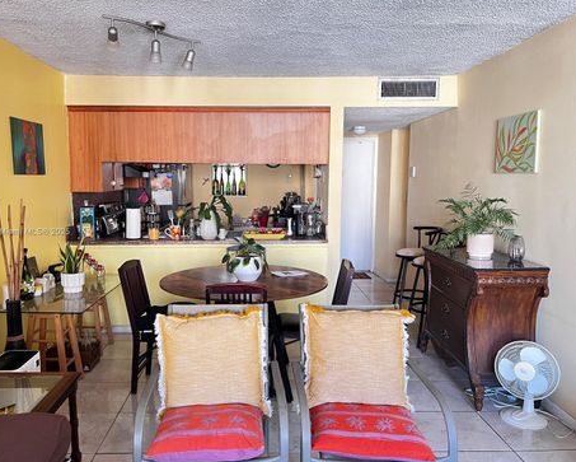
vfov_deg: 51.6
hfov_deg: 62.1
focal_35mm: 28
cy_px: 232
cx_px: 261
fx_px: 478
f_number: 1.5
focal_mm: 5.7
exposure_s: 1/60
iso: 400
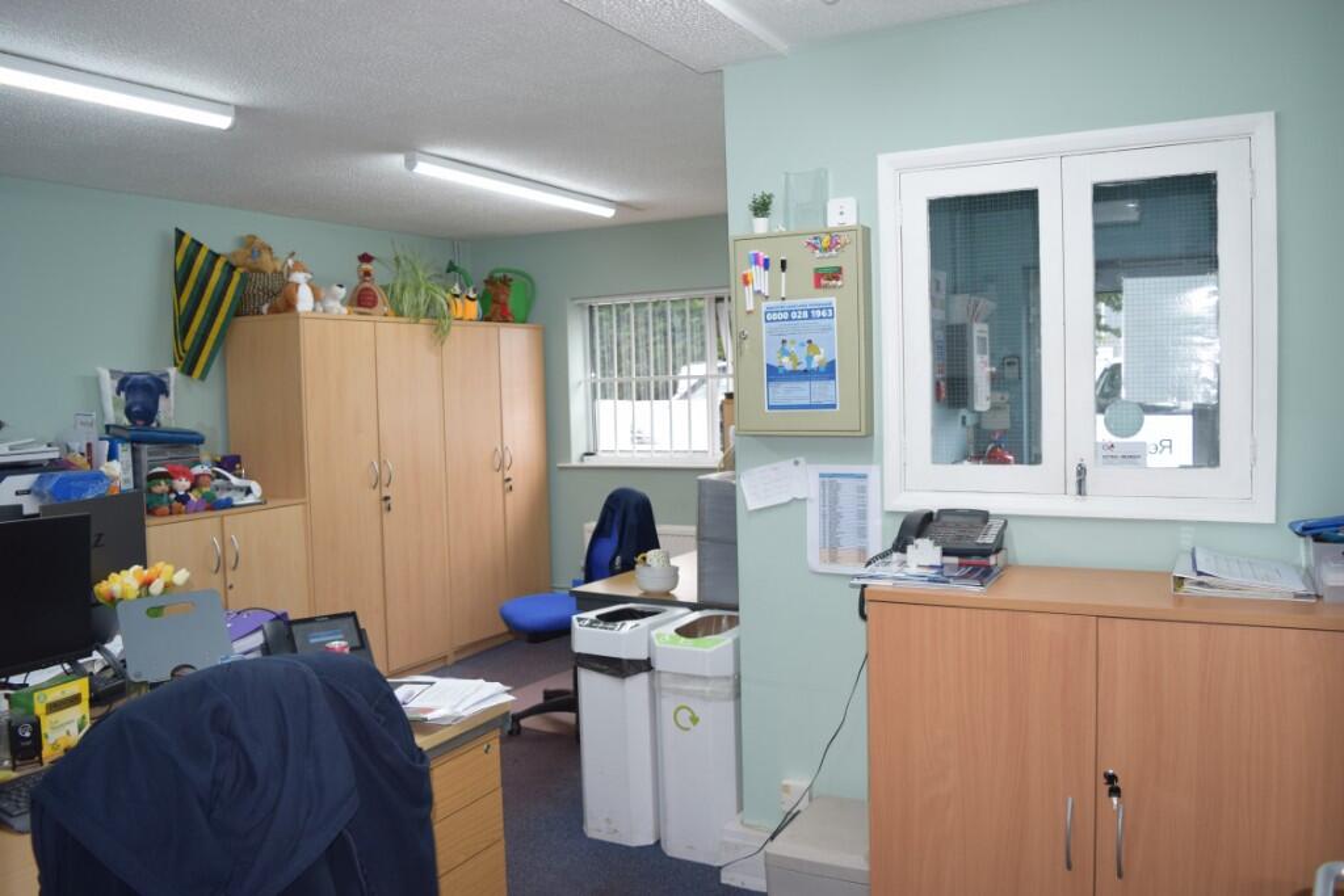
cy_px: 448
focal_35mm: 27
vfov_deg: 47.9
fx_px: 1008
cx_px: 672
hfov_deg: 67.4
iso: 400
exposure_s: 1/60
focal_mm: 18
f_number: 4
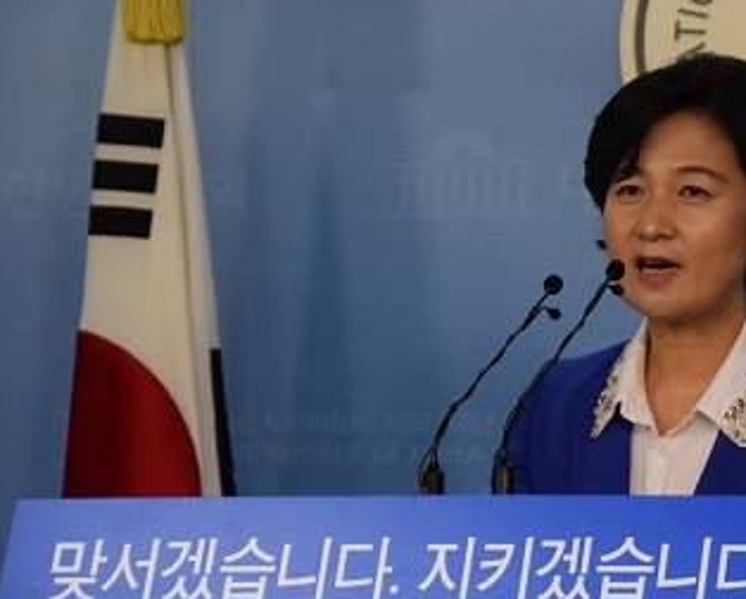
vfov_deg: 6.6
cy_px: 295
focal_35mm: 234
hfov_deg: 8.2
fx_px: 5169
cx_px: 646
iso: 3200
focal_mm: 95
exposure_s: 1/500
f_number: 5.3
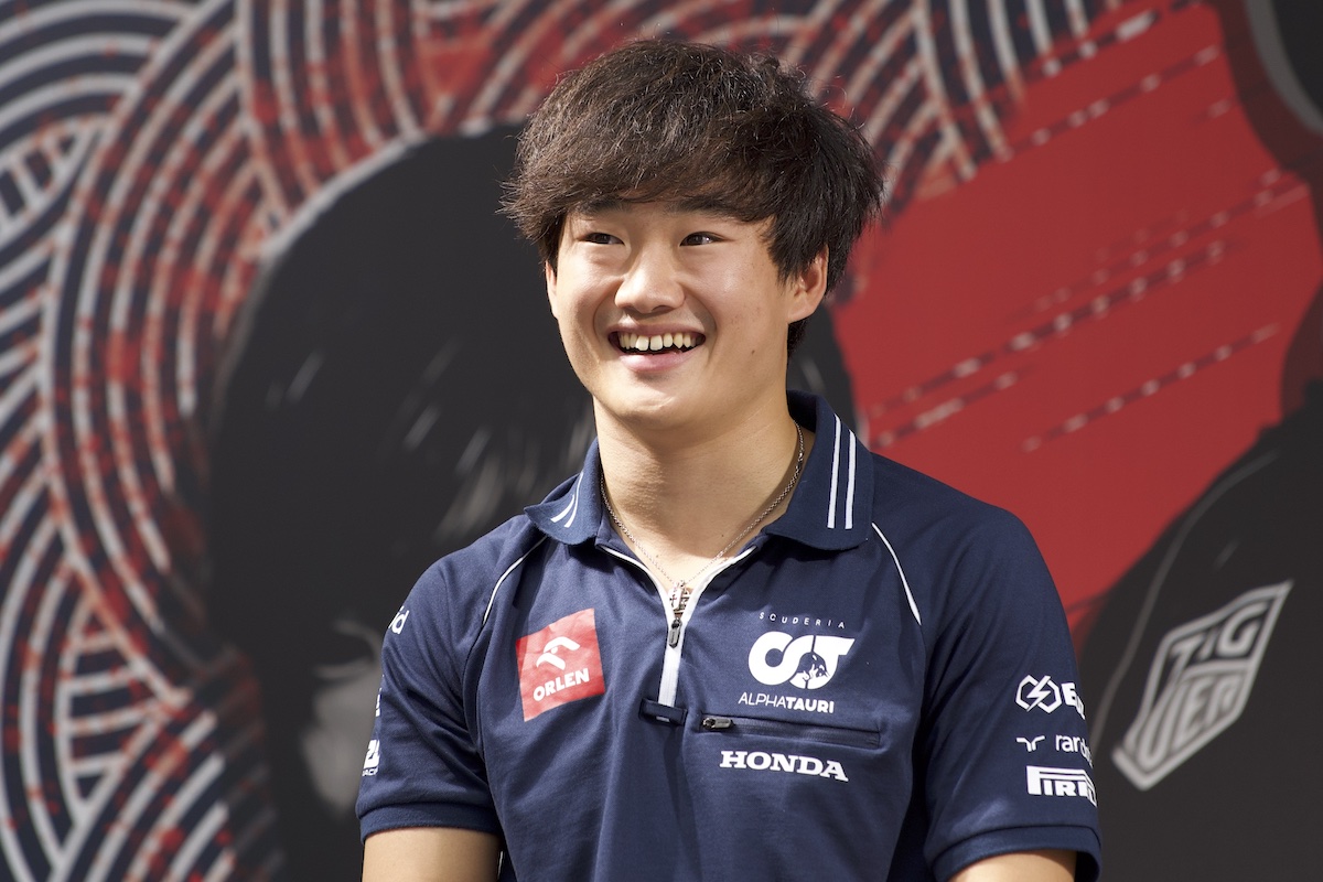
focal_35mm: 200
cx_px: 662
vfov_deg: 6.9
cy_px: 441
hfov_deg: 10.3
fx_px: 7349
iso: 320
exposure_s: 1/125
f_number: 4
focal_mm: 200
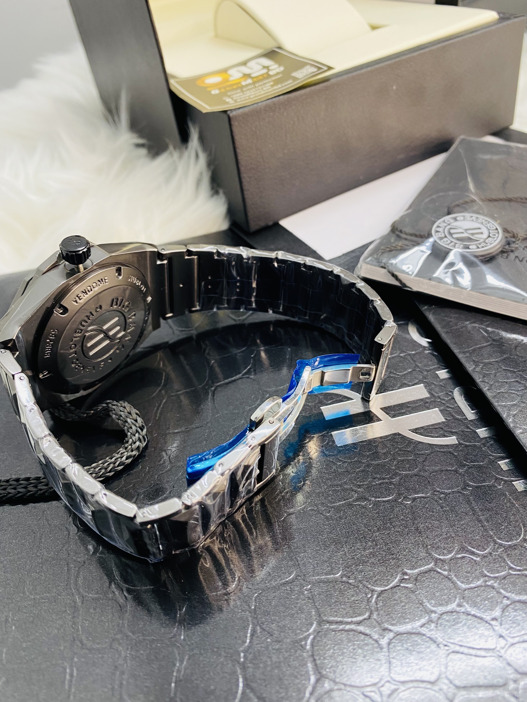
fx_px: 528
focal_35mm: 26
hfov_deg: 53.1
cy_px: 351
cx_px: 264
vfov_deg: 67.3
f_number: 1.8
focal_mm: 4.25
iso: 125
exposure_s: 1/50
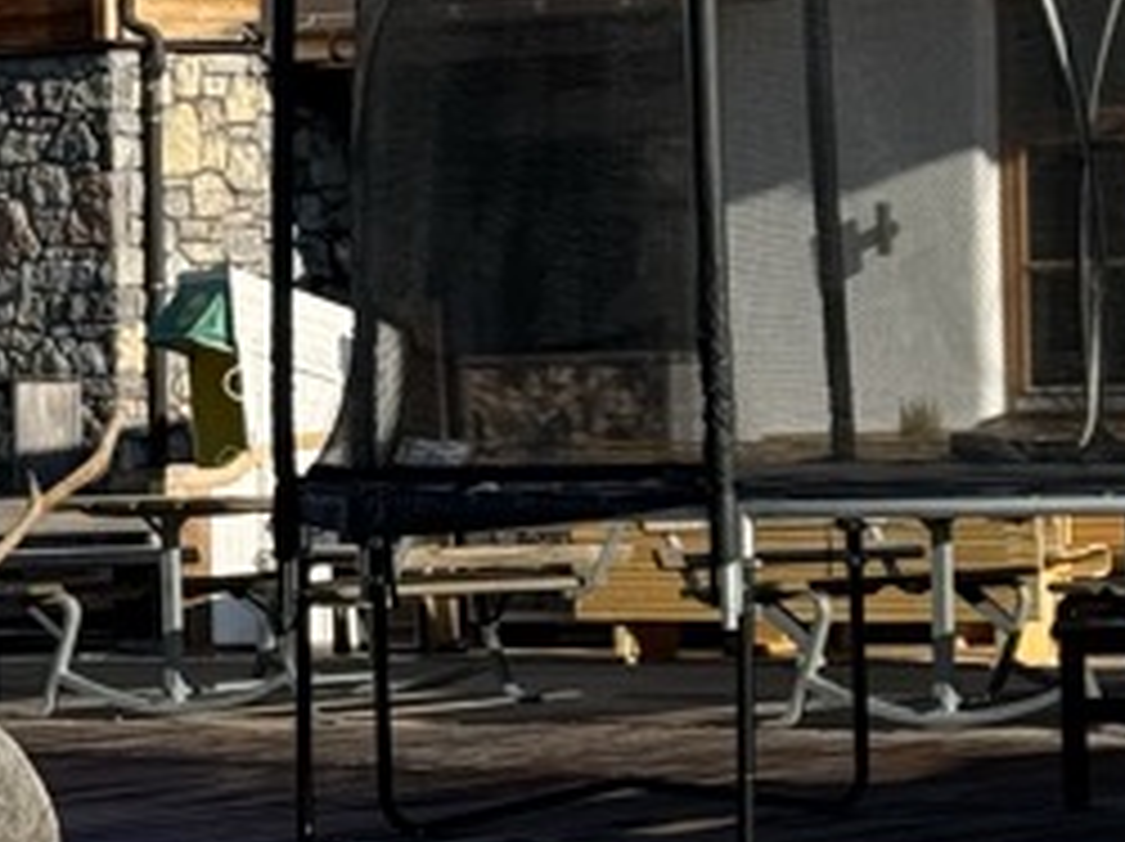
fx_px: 6396
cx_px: -828
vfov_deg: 7.5
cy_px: 324
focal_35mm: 197
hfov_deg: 9.6
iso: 64
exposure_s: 1/2959
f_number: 1.78
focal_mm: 6.76
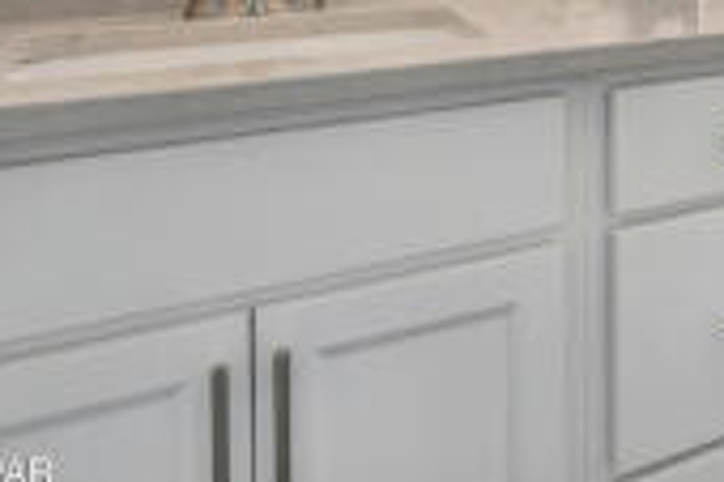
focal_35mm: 42
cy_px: -143
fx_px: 844
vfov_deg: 26.9
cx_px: 839
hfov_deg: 37.1
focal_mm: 10
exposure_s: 1/30
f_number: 8
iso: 250
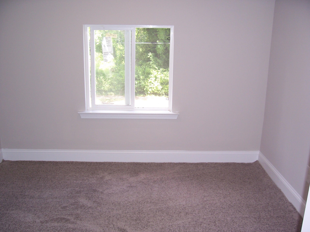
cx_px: 155
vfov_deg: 41.8
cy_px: 116
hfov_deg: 54.0
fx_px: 304
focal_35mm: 34
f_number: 2.7
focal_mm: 5.6
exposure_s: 1/60
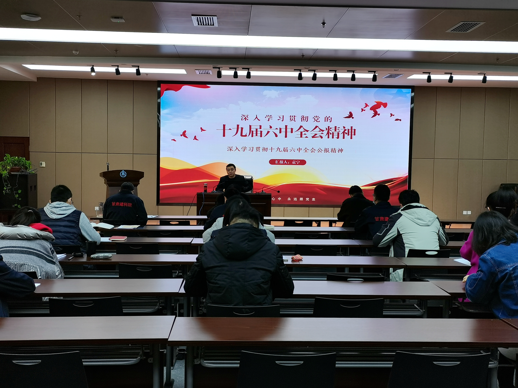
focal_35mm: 40
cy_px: 194
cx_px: 259
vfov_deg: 36.0
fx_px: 599
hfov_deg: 46.8
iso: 50
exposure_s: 1/120
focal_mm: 5.58
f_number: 1.8
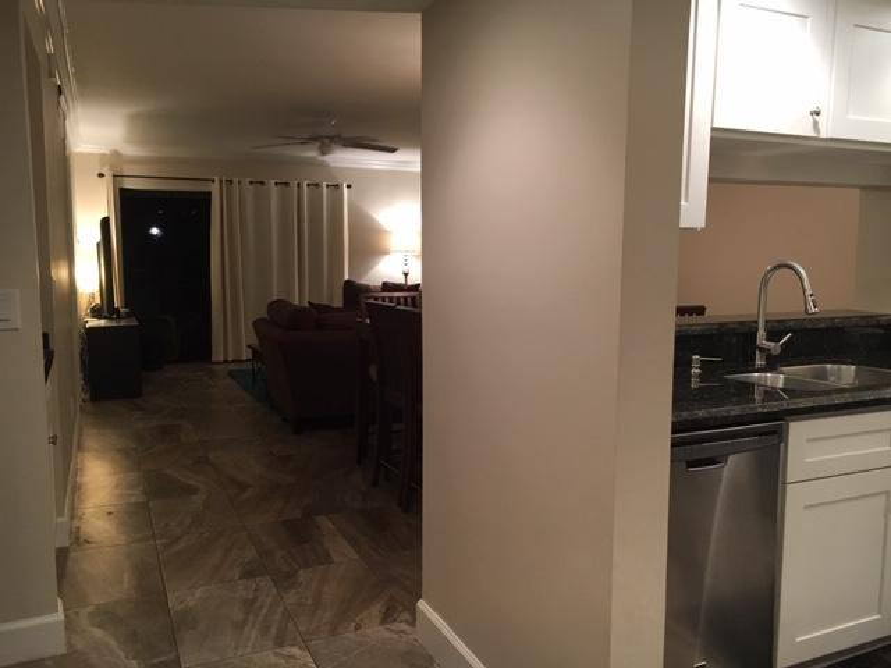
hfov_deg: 61.7
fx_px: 746
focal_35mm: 29
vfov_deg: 48.2
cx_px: 446
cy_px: 334
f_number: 2.2
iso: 125
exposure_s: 1/30
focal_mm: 4.15
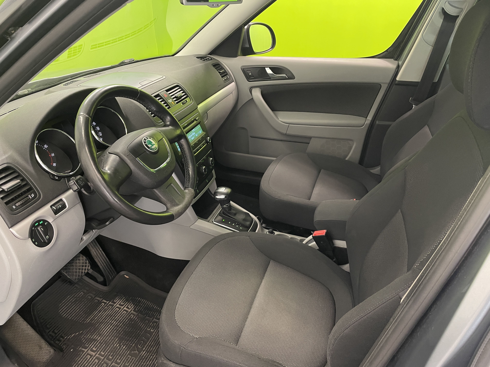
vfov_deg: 53.1
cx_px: 245
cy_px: 184
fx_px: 368
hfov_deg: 67.3
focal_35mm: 26
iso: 100
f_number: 1.6
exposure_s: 1/50
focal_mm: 4.2
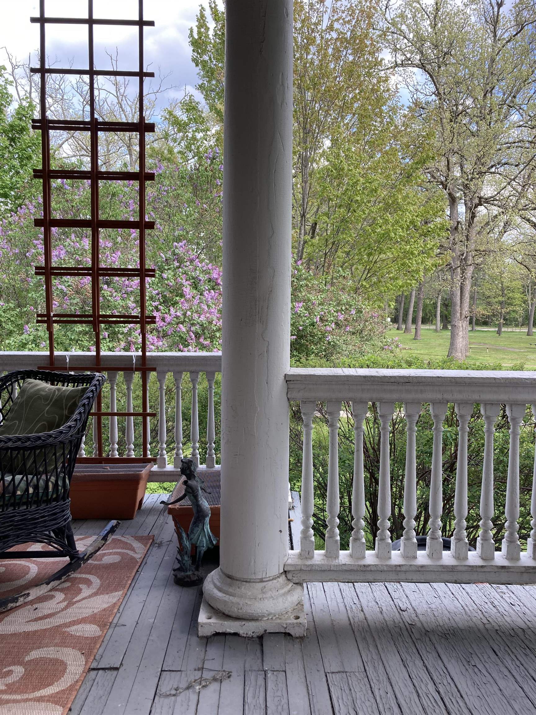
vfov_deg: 63.4
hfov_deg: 49.7
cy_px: 358
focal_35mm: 28
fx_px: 578
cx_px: 268
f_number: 1.8
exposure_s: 1/193
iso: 20
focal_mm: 3.99
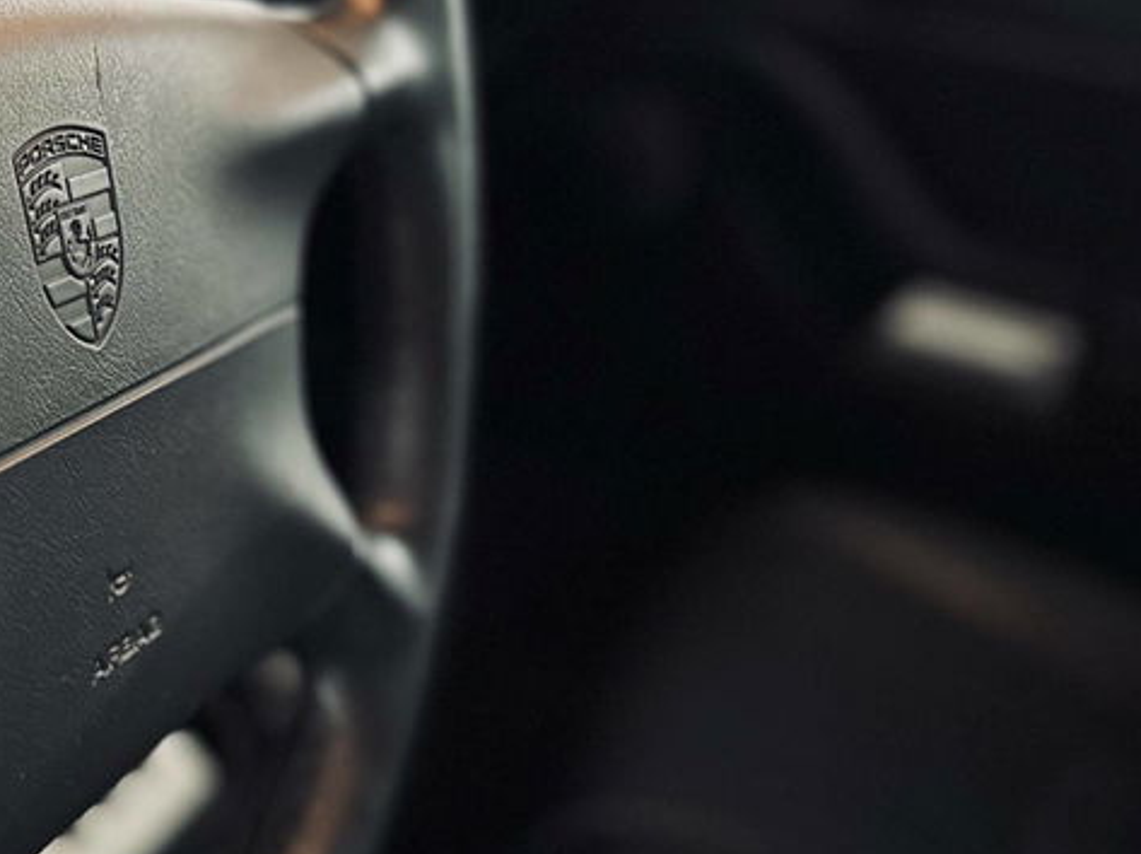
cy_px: 381
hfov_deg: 35.3
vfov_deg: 28.0
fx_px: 1713
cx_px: 181
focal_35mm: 52
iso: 800
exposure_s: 1/33
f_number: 1.78
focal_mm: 6.86
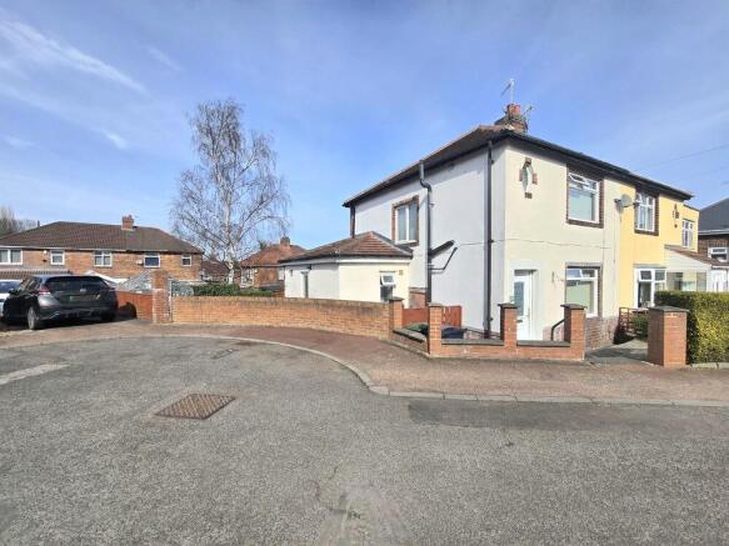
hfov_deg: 106.2
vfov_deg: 89.9
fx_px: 274
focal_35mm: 13
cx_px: 364
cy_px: 273
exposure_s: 1/3333
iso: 50
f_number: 2.2
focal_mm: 2.2
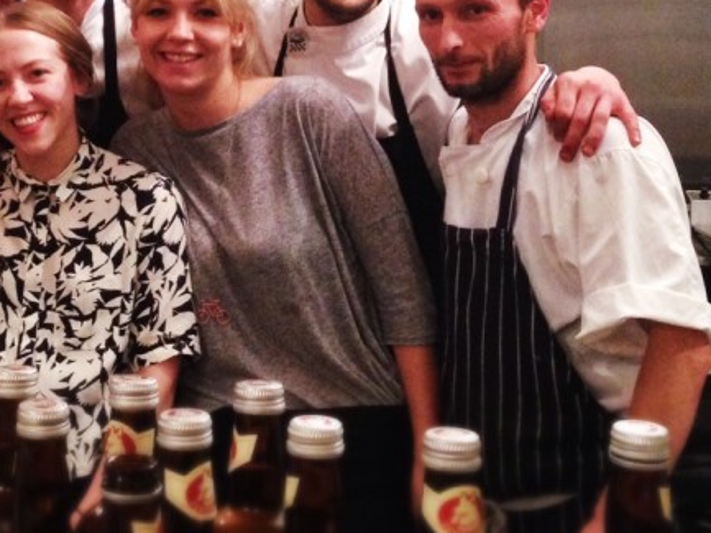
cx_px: 108
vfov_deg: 18.7
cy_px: 100
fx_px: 1603
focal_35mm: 78
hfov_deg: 24.5
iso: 400
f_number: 2.4
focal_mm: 4.12
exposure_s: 1/17
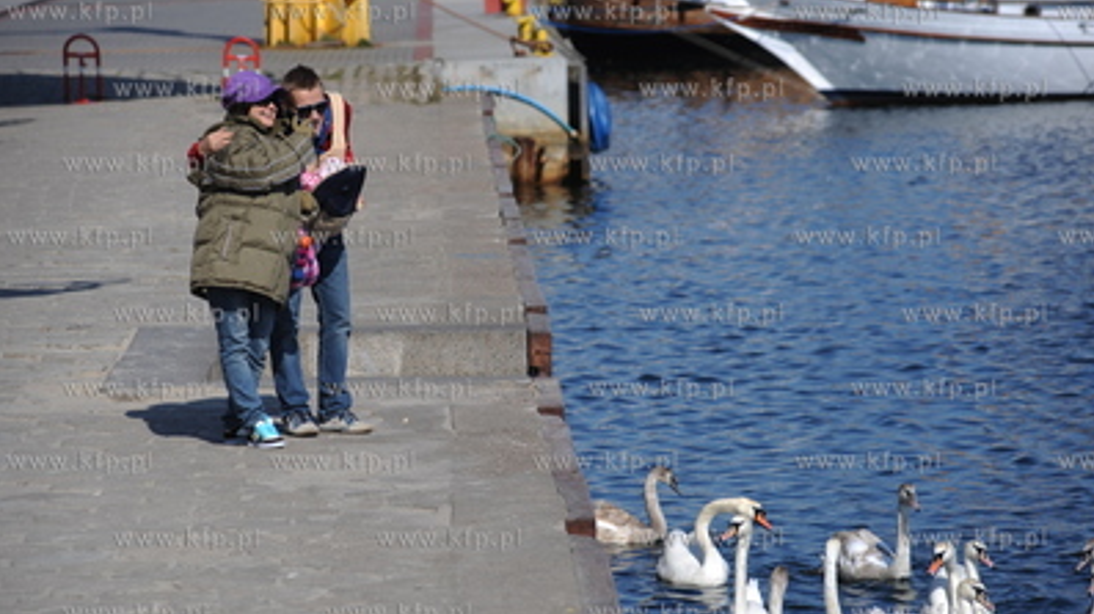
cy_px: 350
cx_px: 546
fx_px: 6119
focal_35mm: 211
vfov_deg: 5.7
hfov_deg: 10.2
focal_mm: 200
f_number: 5.6
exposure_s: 1/1000
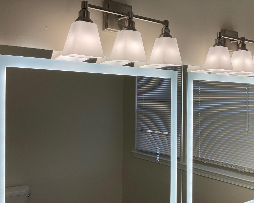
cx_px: 164
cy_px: 101
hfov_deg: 45.3
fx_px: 301
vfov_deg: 37.3
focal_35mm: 40
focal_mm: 3
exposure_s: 1/406
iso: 16
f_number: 1.8
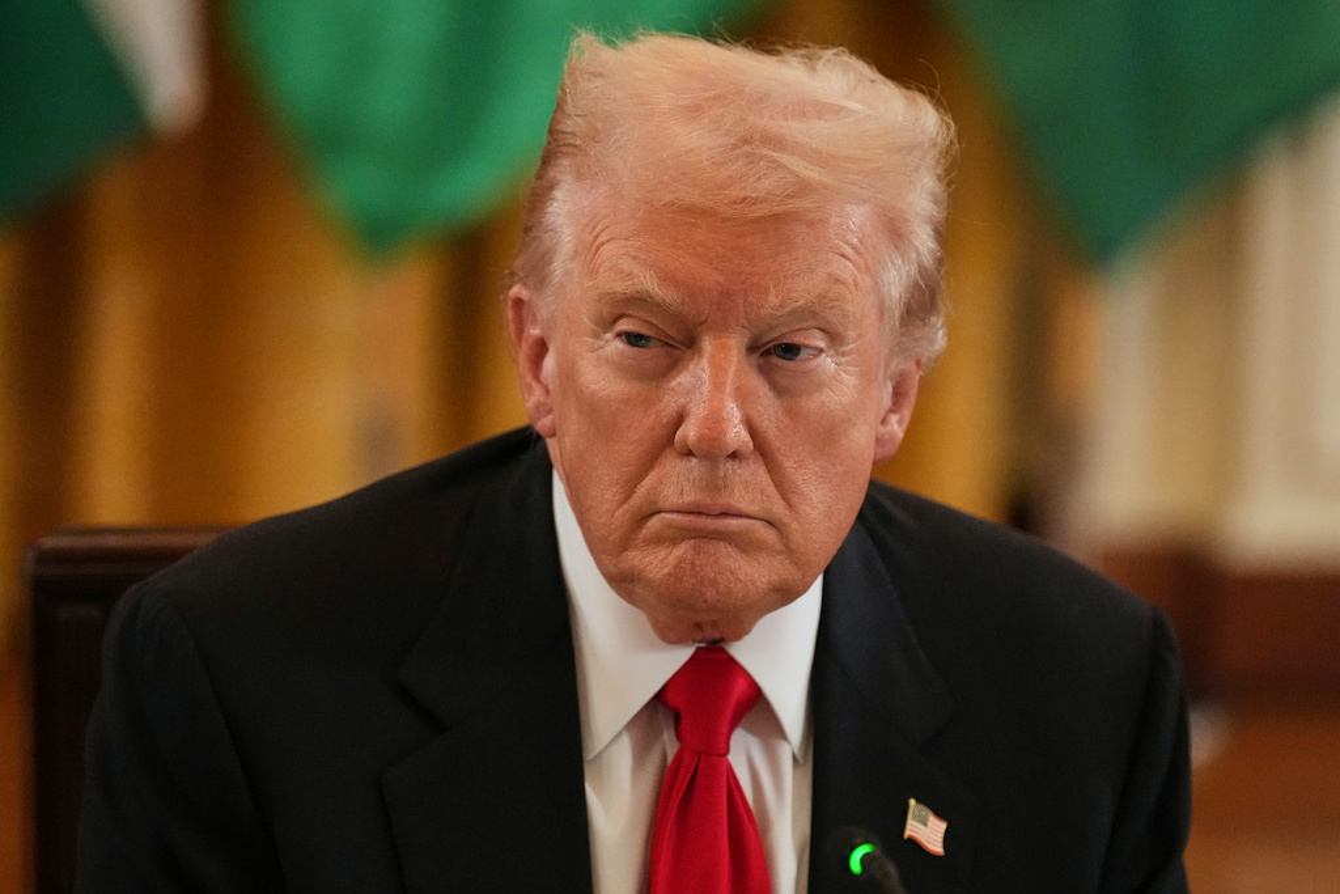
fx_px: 8934
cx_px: 670
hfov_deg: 8.6
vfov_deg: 5.7
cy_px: 447
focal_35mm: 240
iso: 5000
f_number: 2.8
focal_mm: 160
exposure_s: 1/400
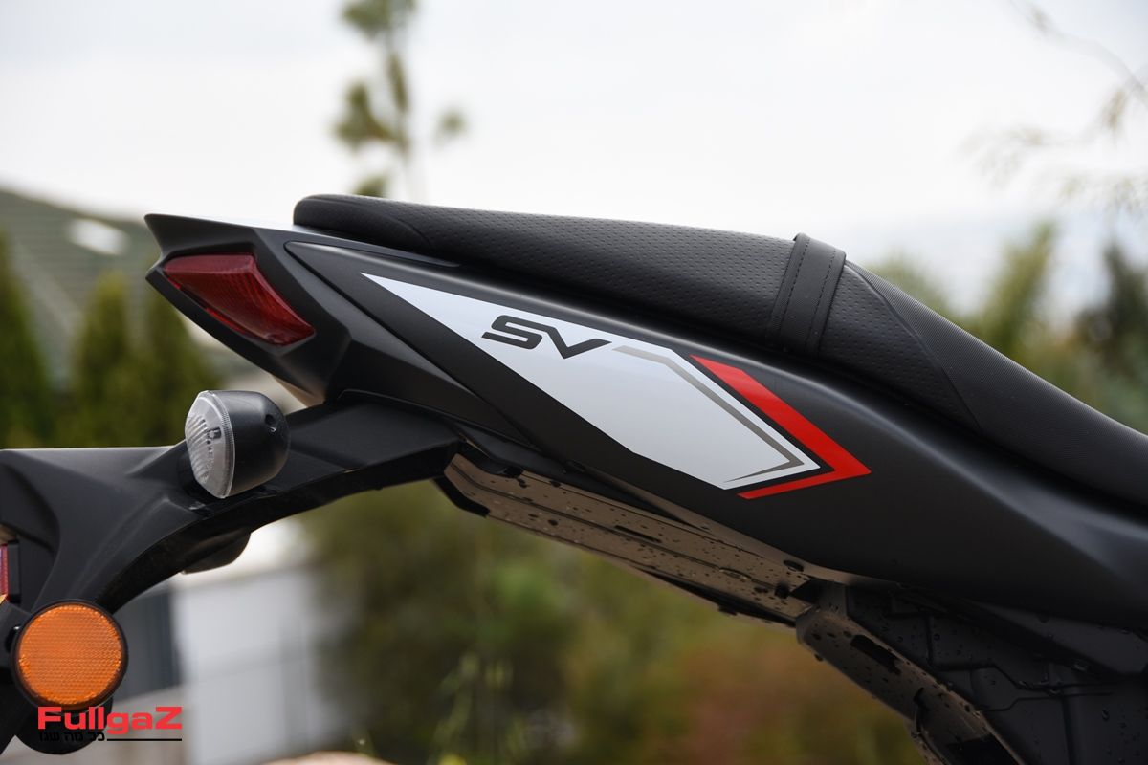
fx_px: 3826
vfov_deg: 11.4
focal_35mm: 120
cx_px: 574
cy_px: 382
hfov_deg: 17.1
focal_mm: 80
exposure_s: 1/640
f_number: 5
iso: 200
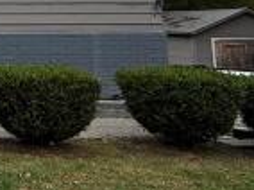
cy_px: -47
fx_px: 520
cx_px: -213
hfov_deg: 19.7
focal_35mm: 71
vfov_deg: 19.3
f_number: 2.2
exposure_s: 1/742
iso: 64
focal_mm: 2.22
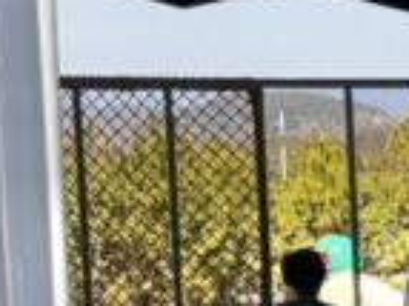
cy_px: 355
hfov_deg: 9.5
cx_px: 972
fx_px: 2196
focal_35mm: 186
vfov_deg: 7.9
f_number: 1.6
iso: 50
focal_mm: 5.96
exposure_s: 1/2062
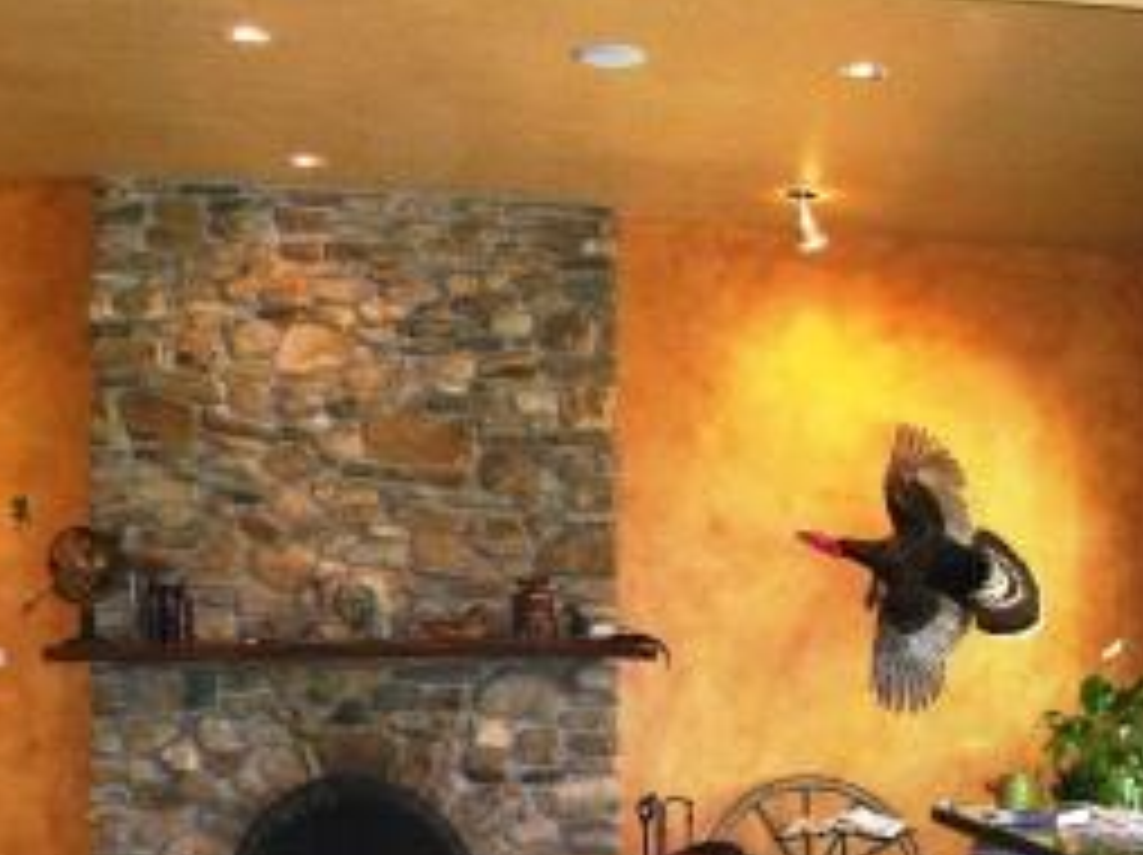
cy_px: 675
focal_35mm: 60
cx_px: 450
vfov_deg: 24.0
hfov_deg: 32.1
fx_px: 1979
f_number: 2.7
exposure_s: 1/60
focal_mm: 5.6
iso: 80
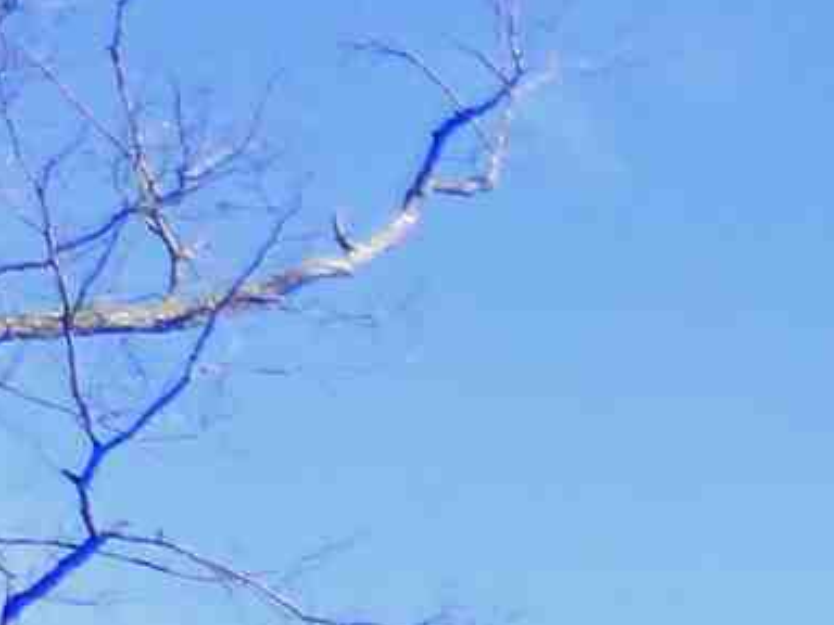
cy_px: 2099
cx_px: 3012
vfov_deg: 7.6
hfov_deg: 8.5
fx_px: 3855
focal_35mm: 160
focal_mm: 3.58
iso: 100
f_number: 2.8
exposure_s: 1/640
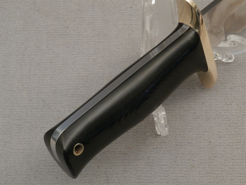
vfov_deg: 20.2
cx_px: 123
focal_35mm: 73
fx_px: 519
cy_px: 92
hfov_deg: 26.7
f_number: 4.5
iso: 400
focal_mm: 13.06
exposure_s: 1/10
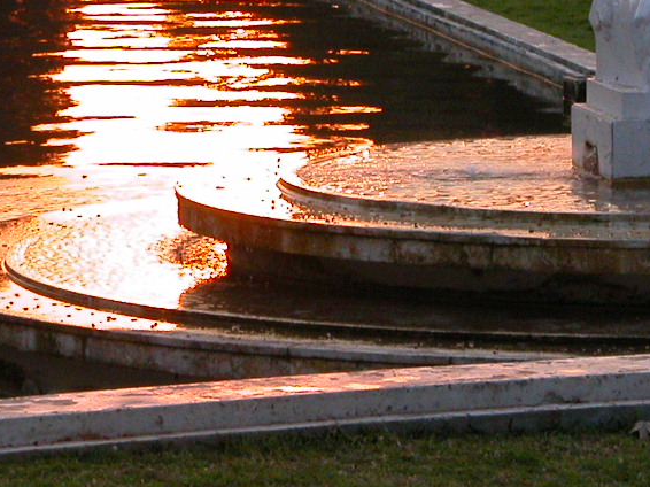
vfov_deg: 4.5
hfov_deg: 6.0
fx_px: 6156
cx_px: 140
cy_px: -64
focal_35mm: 328
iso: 200
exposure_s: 1/198
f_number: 5.3
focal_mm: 29.5
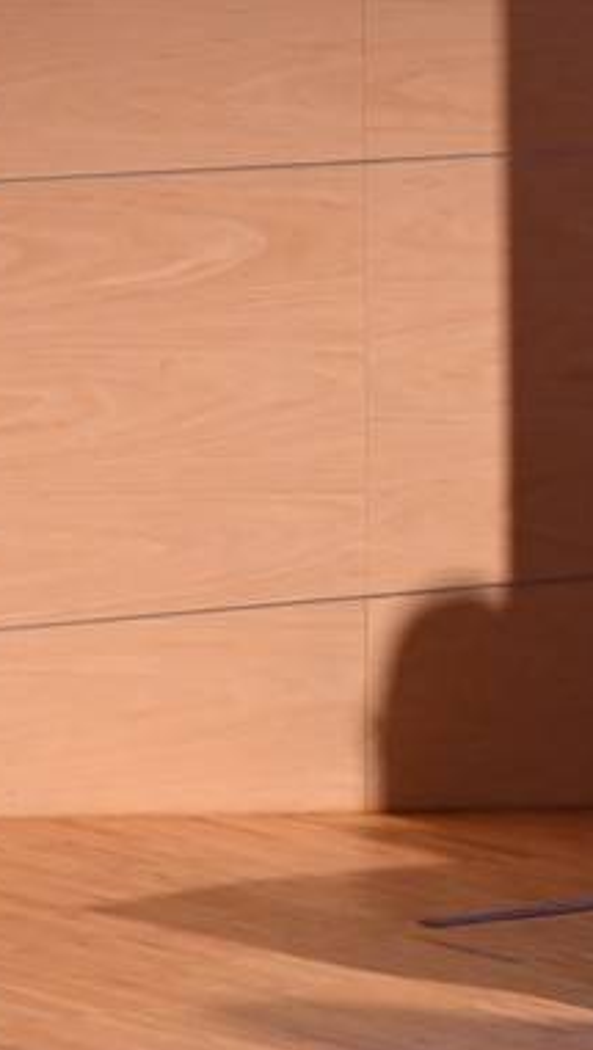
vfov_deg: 6.2
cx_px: 1307
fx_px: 9649
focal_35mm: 346
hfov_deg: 3.5
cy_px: 83
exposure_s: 1/80
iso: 1600
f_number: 4
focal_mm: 70
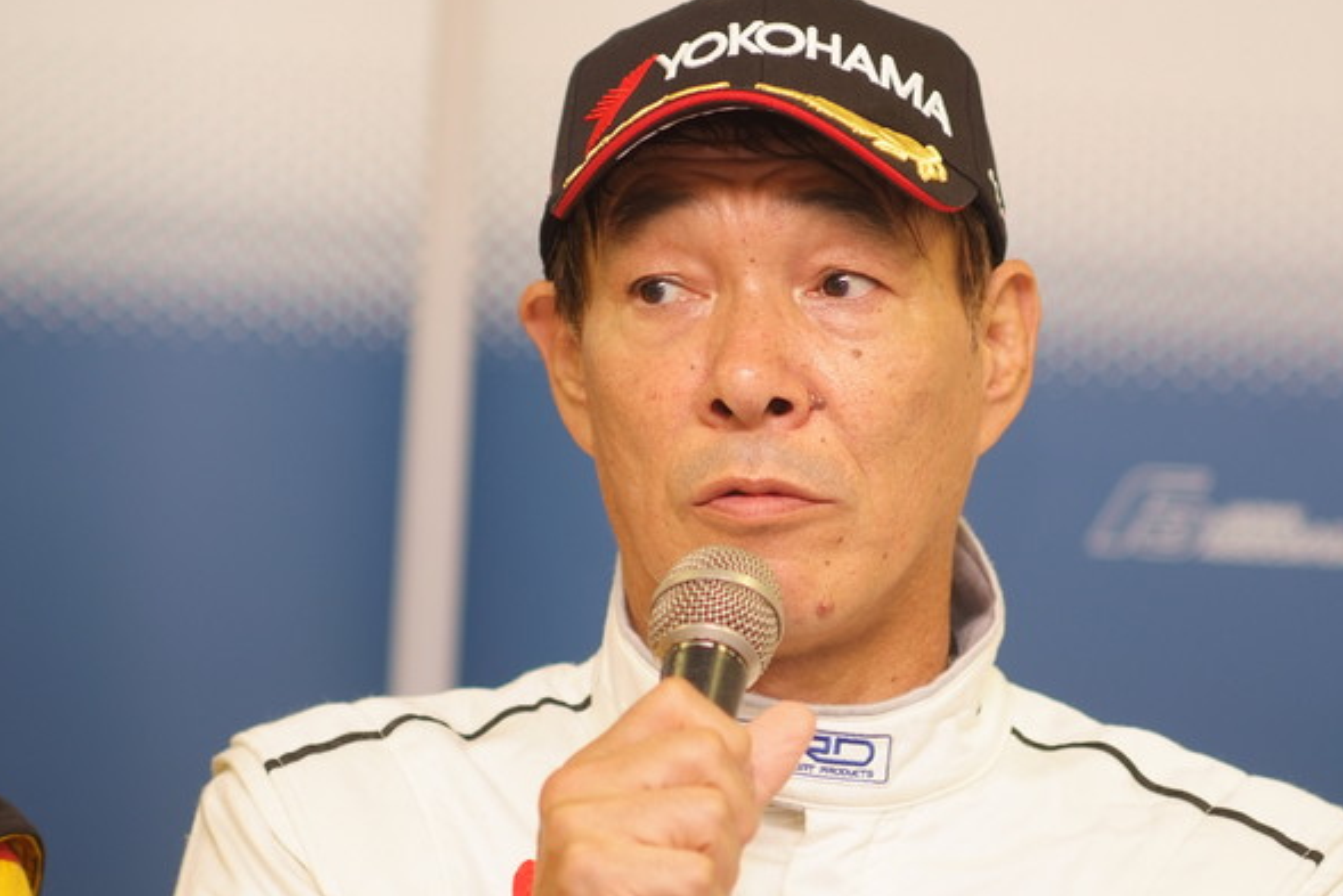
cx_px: 727
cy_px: 461
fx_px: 7201
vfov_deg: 7.1
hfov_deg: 10.7
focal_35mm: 193
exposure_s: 1/125
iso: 400
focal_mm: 105
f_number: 2.5
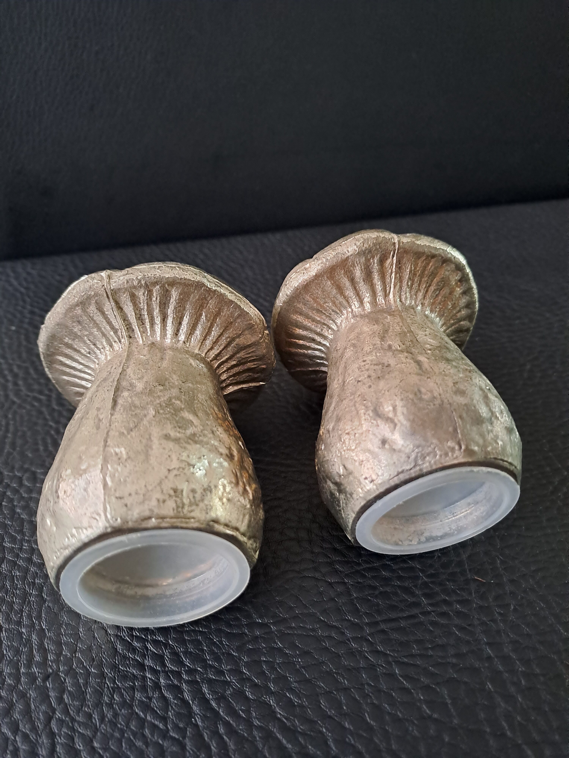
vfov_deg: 69.4
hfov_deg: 54.9
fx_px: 548
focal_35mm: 25
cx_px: 284
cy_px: 379
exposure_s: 1/24
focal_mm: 4.65
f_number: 1.8
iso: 500
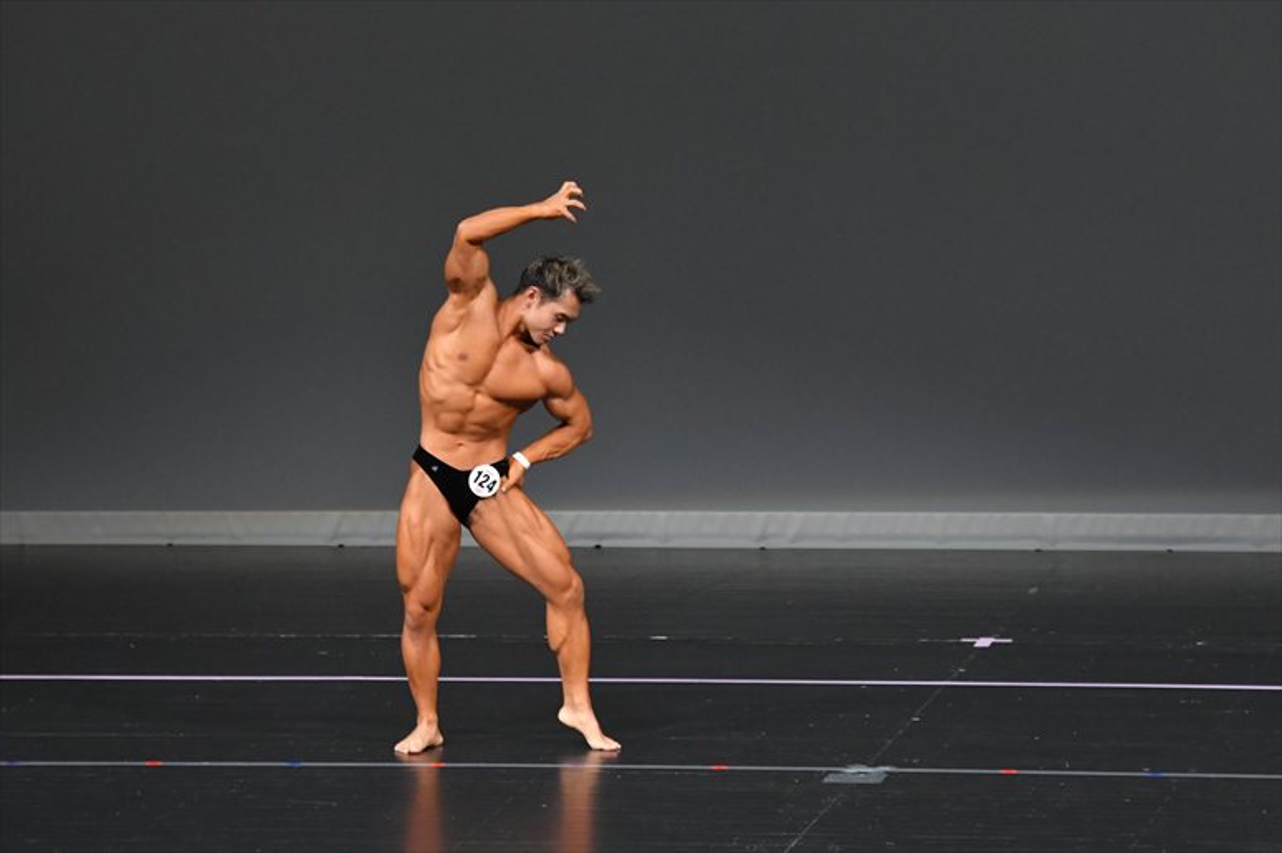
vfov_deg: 5.1
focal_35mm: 270
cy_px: 426
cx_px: 641
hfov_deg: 7.6
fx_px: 9610
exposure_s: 1/400
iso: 4000
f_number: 5.6
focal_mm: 180
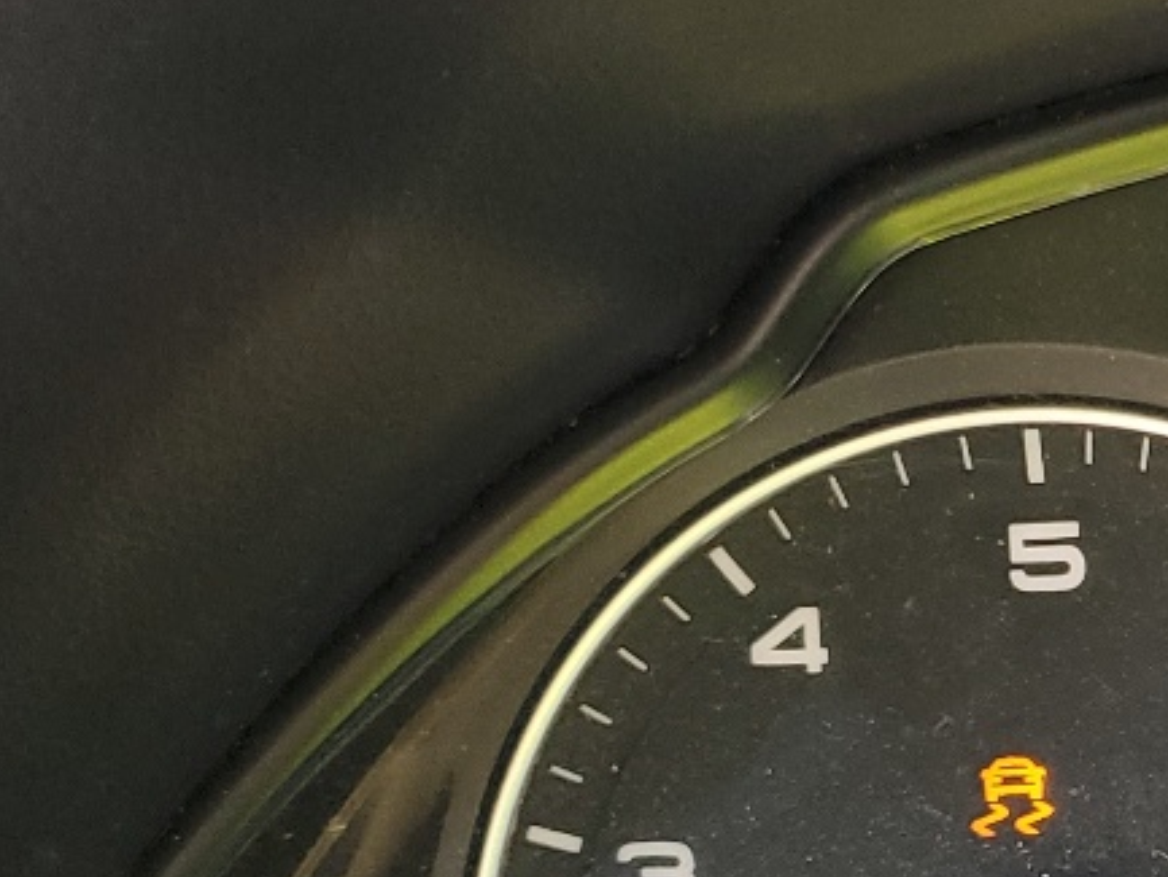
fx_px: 3240
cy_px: 780
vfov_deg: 15.2
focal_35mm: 96
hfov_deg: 17.7
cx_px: 1875
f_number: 1.5
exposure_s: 1/120
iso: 93
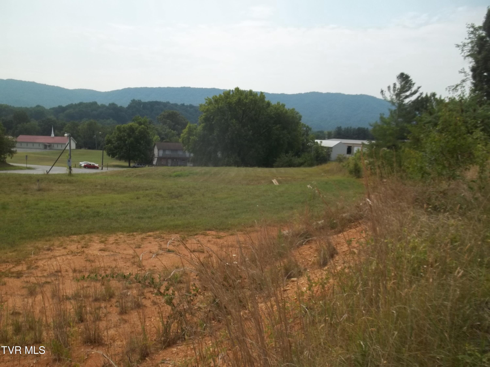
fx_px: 467
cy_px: 184
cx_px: 245
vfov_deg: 42.9
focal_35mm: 33
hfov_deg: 55.4
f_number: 8
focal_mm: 5.9
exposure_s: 1/160
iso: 64
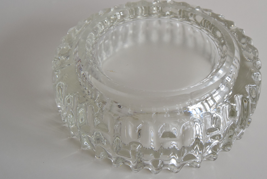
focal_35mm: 45
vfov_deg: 30.0
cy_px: 67
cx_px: 158
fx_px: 331
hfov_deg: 43.7
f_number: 7.1
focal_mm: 23
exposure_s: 1/200
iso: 1600
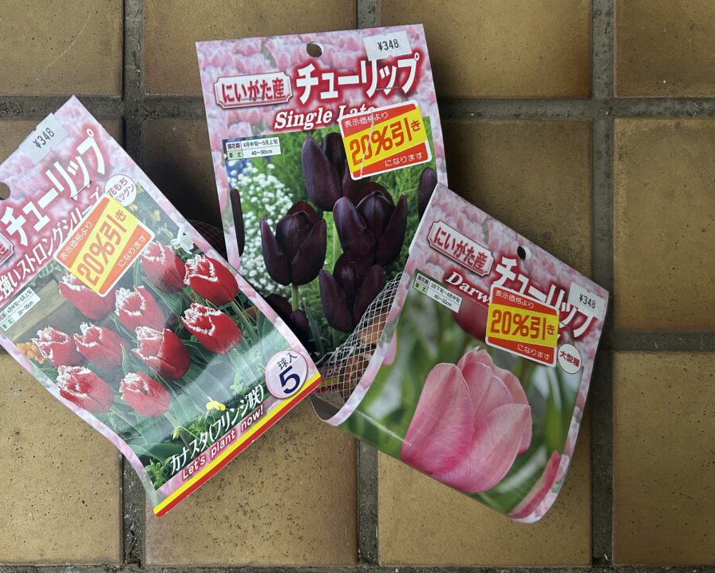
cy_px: 281
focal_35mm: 29
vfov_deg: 50.0
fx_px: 614
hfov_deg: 60.2
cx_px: 311
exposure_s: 1/60
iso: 160
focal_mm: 5.7
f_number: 1.5
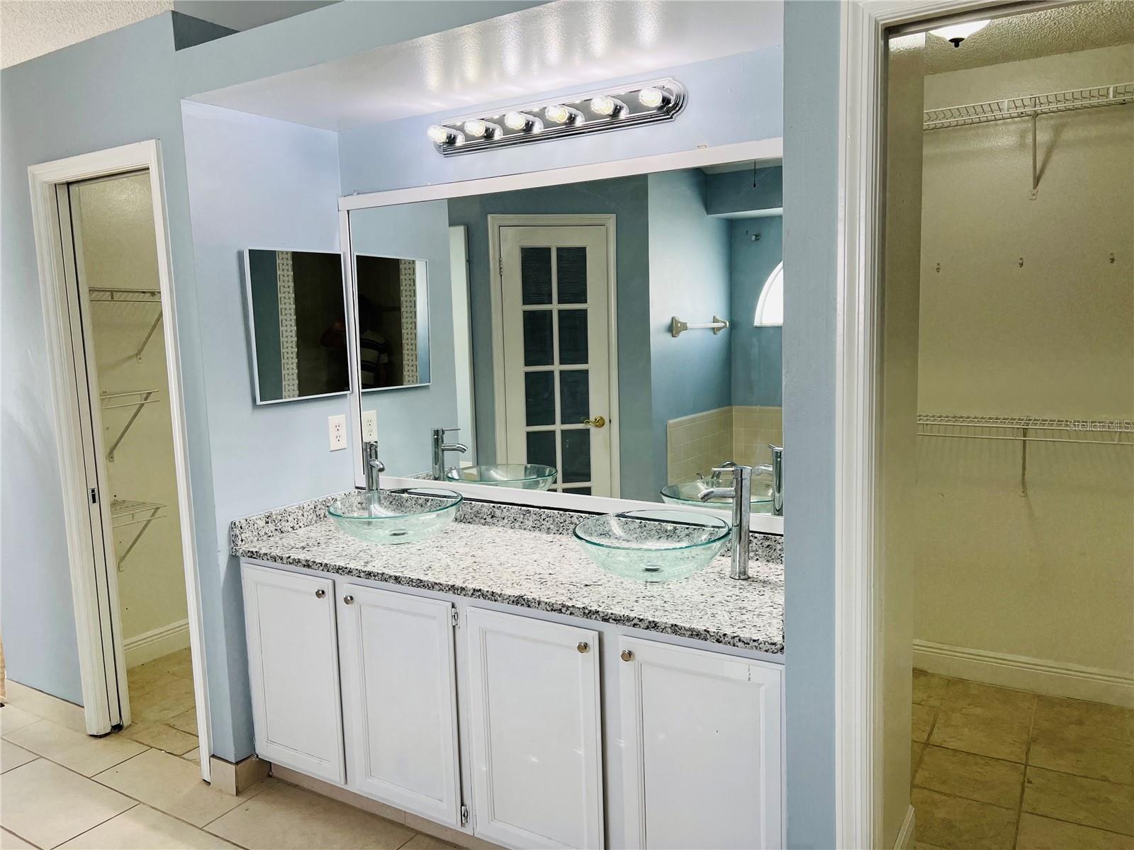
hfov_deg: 67.3
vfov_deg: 53.1
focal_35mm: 26
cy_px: 425
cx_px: 567
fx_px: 852
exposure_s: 1/221
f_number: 1.5
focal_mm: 5.7
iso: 50
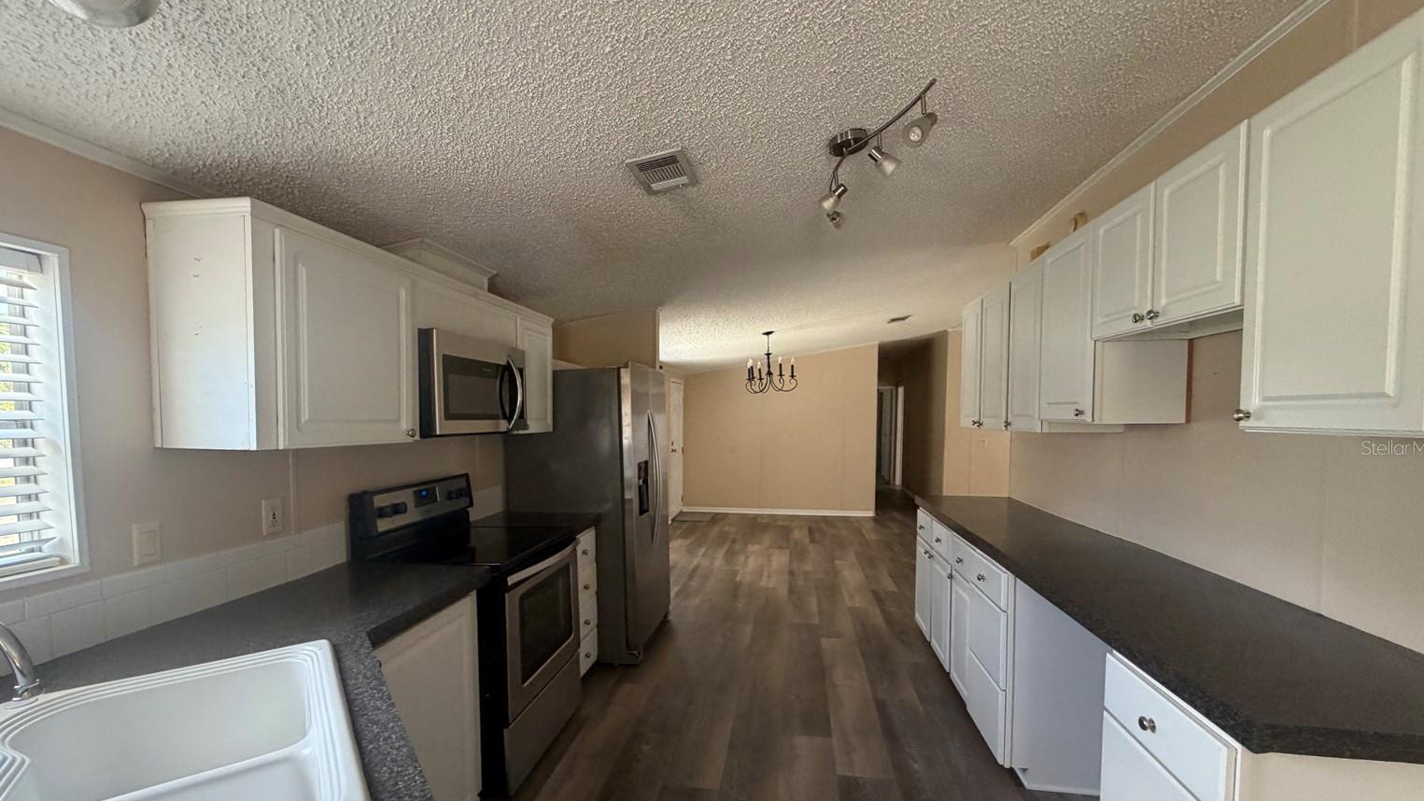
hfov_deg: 99.4
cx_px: 702
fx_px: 604
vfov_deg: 66.9
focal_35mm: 16
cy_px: 447
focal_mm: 2.22
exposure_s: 1/121
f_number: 2.2
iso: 320
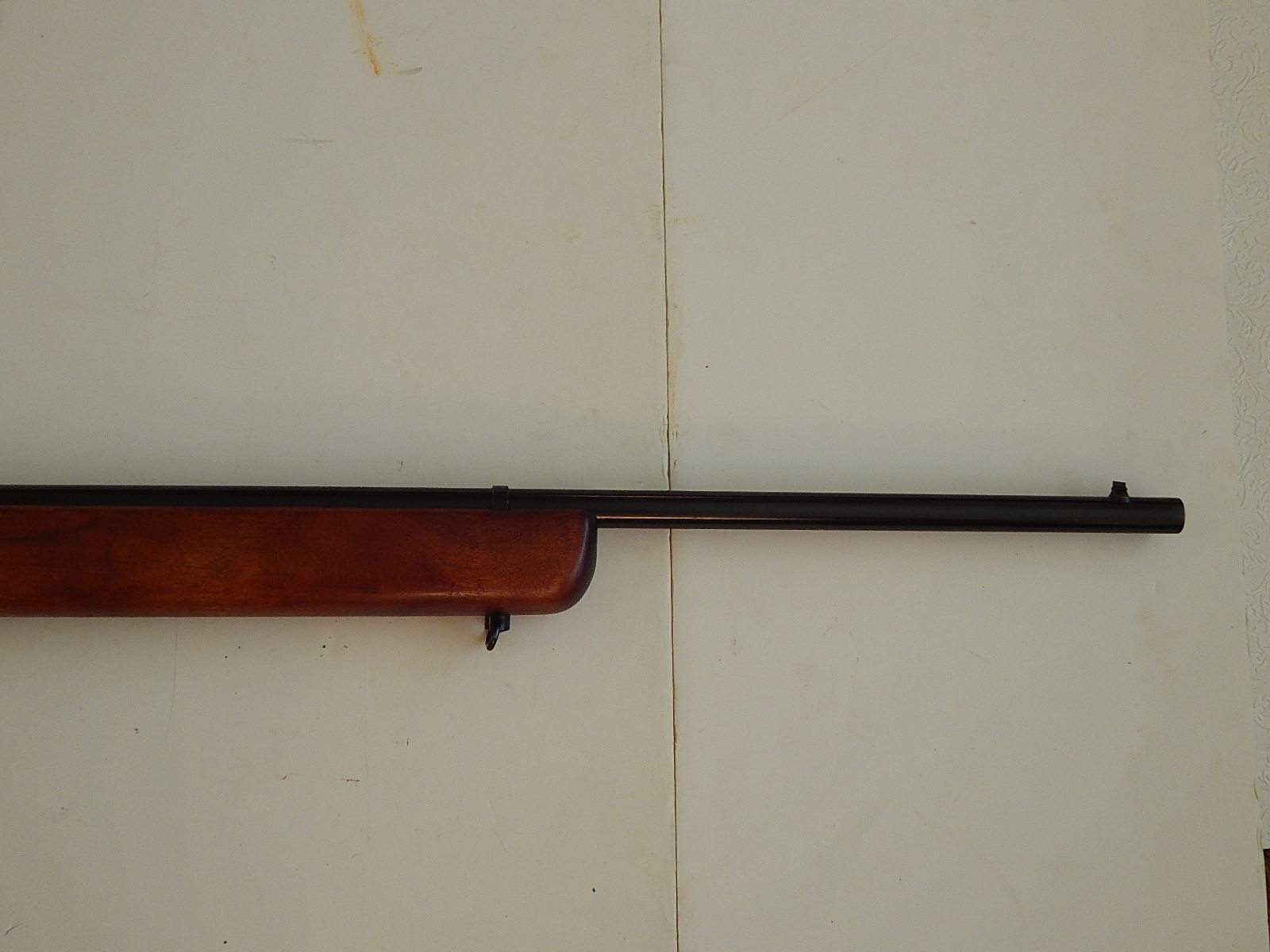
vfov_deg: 33.6
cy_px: 476
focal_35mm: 43
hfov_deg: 43.9
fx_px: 1578
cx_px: 635
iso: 250
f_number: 3.6
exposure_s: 1/30
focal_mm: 7.7
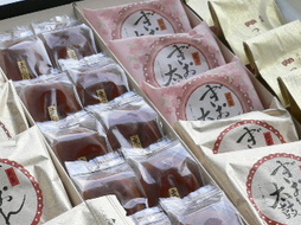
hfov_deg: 28.0
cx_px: 98
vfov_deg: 21.0
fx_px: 599
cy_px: 178
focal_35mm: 69
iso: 100
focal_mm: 5.8
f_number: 2.8
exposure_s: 1/125
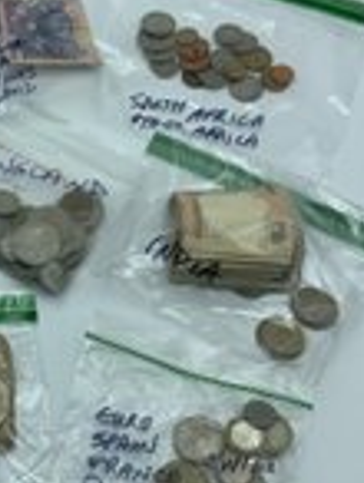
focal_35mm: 68
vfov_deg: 28.5
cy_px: 280
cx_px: -5
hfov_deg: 20.9
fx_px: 951
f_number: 1.8
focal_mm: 3
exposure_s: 1/529
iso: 16
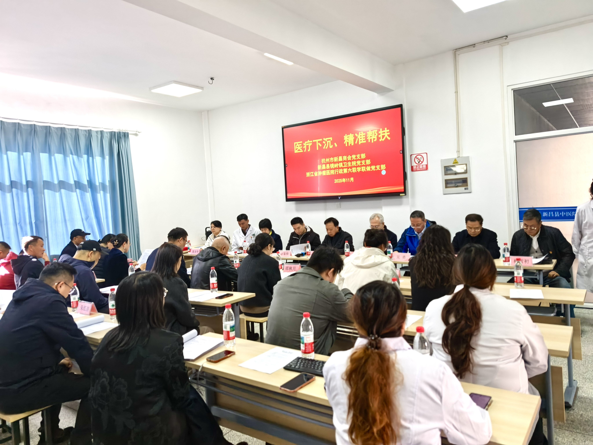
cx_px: 296
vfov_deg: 56.8
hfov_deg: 71.6
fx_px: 411
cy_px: 222
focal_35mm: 24
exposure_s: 1/100
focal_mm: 6.98
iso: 80
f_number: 1.4
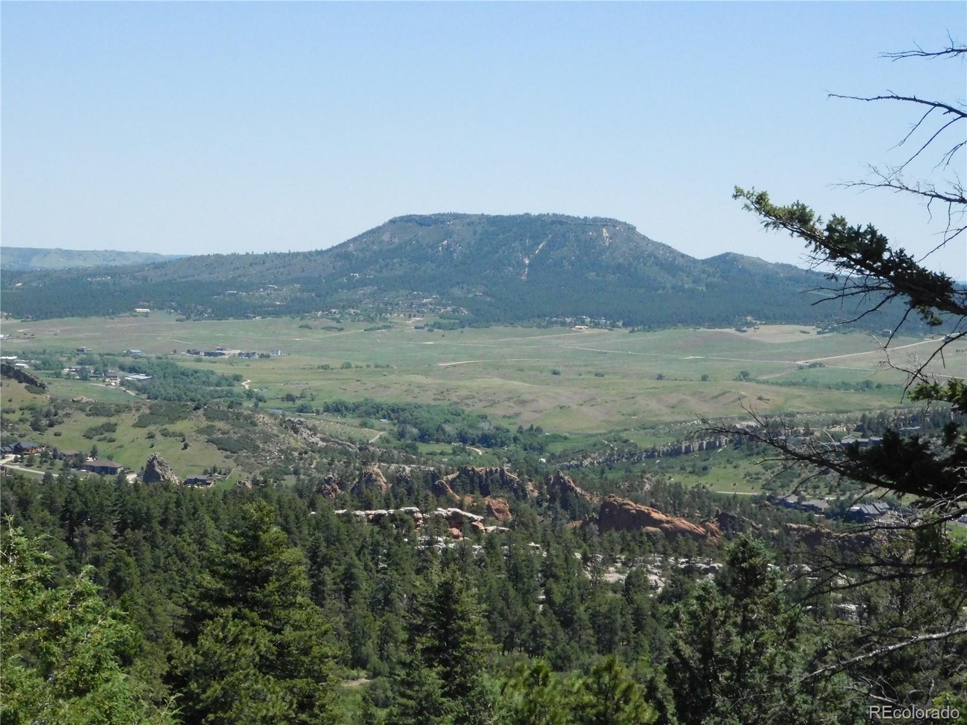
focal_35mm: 80
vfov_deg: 18.4
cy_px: 362
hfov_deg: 24.4
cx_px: 484
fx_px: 2235
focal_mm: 14.2
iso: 800
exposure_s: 1/1250
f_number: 8.8
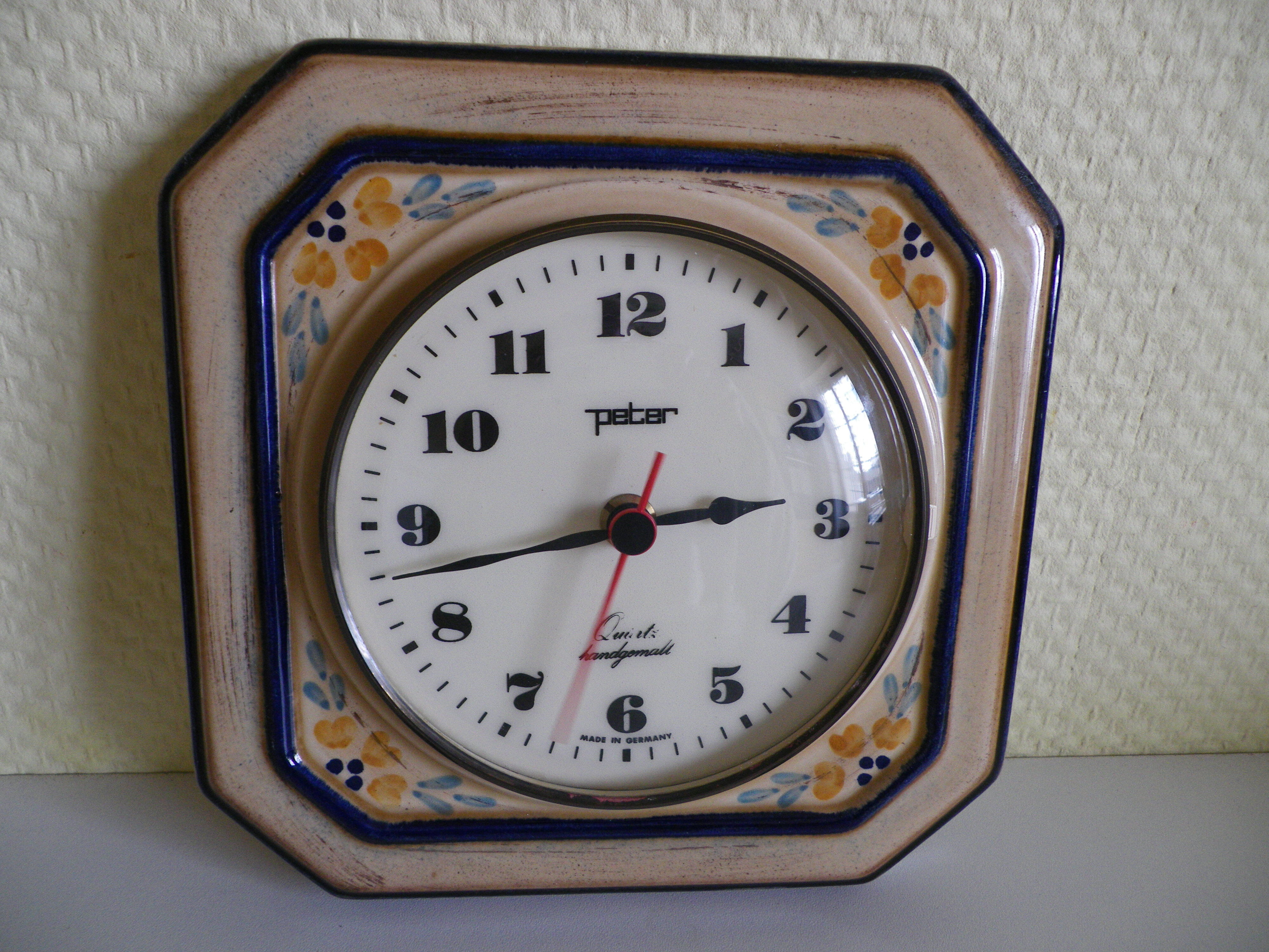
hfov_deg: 63.4
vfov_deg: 49.7
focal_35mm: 28
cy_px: 476
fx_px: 1026
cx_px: 634
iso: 125
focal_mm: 4.9
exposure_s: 1/60
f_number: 2.6
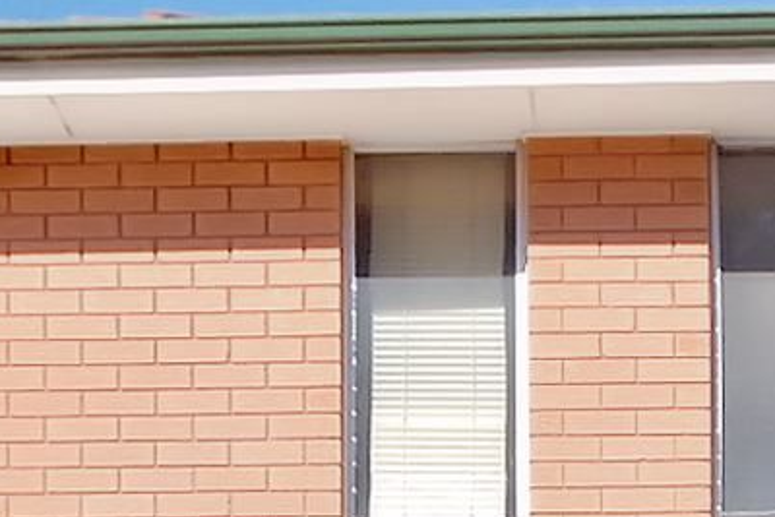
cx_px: 378
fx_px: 2584
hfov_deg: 17.1
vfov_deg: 10.6
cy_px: 1007
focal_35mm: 120
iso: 400
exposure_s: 1/125
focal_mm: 11
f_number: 8
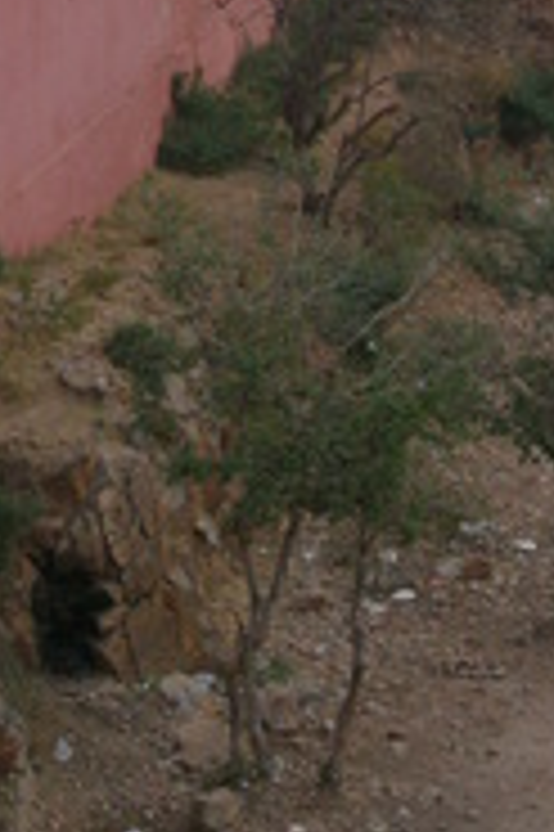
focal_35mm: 148
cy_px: -72
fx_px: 3422
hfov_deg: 9.3
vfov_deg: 13.6
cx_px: 284
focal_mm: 38
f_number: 6.7
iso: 800
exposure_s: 1/125
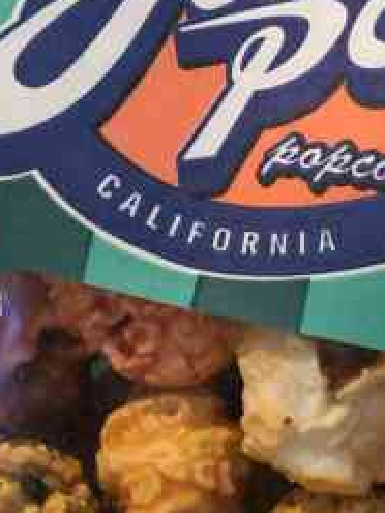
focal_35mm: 196
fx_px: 2907
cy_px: 222
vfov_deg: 10.1
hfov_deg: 7.6
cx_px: 273
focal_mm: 6
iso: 80
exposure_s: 1/50
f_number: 2.4
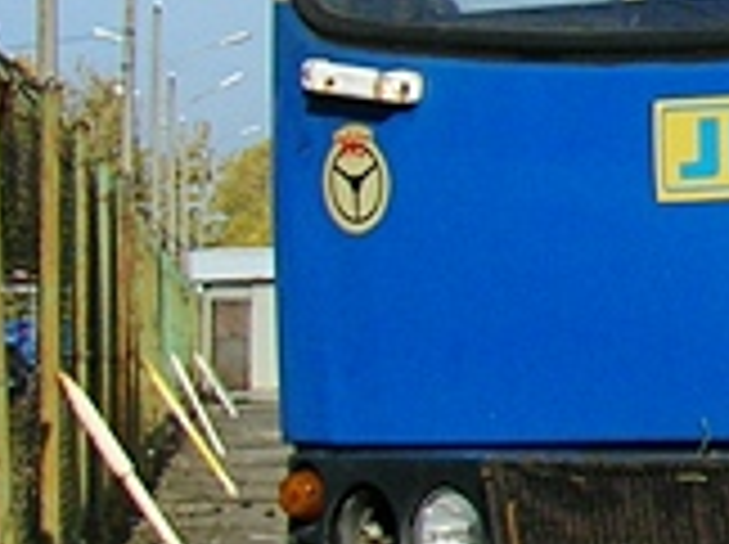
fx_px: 4374
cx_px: 1773
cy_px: 4
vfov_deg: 7.1
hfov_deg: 8.6
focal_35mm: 208
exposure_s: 1/374
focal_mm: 7
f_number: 5.2
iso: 50
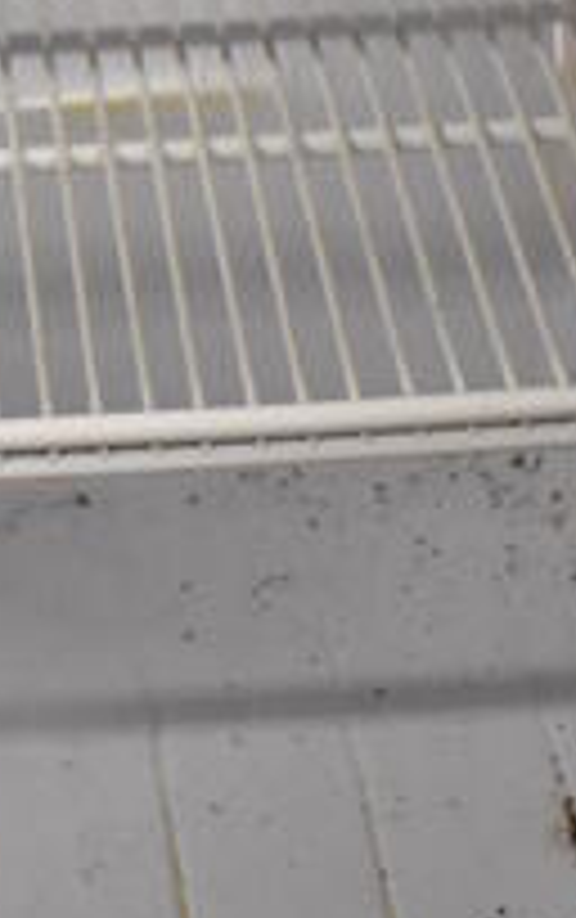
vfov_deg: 15.9
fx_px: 3081
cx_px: -176
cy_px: -353
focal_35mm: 123
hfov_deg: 10.4
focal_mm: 18
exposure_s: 1/125
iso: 2000
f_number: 3.5
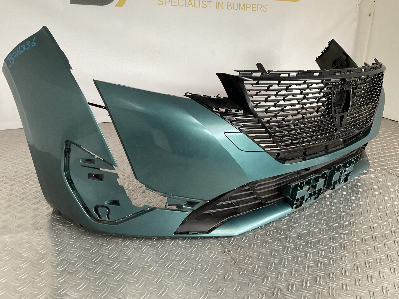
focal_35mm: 29
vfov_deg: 48.2
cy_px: 150
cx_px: 200
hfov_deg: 61.7
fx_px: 334
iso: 64
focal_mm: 3
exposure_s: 1/50
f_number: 1.8
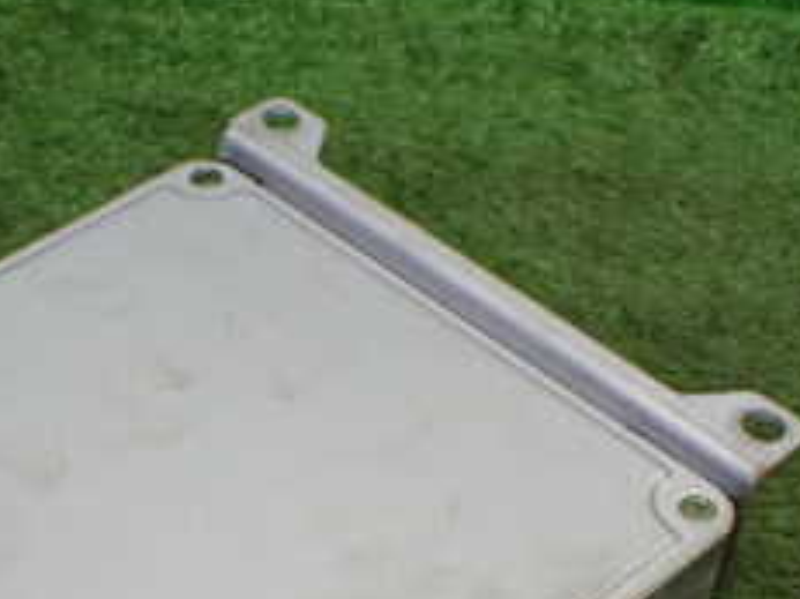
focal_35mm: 78
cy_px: 647
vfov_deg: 18.2
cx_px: 225
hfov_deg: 24.8
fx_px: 1802
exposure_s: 1/125
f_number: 2.3
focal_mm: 5.4
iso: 400
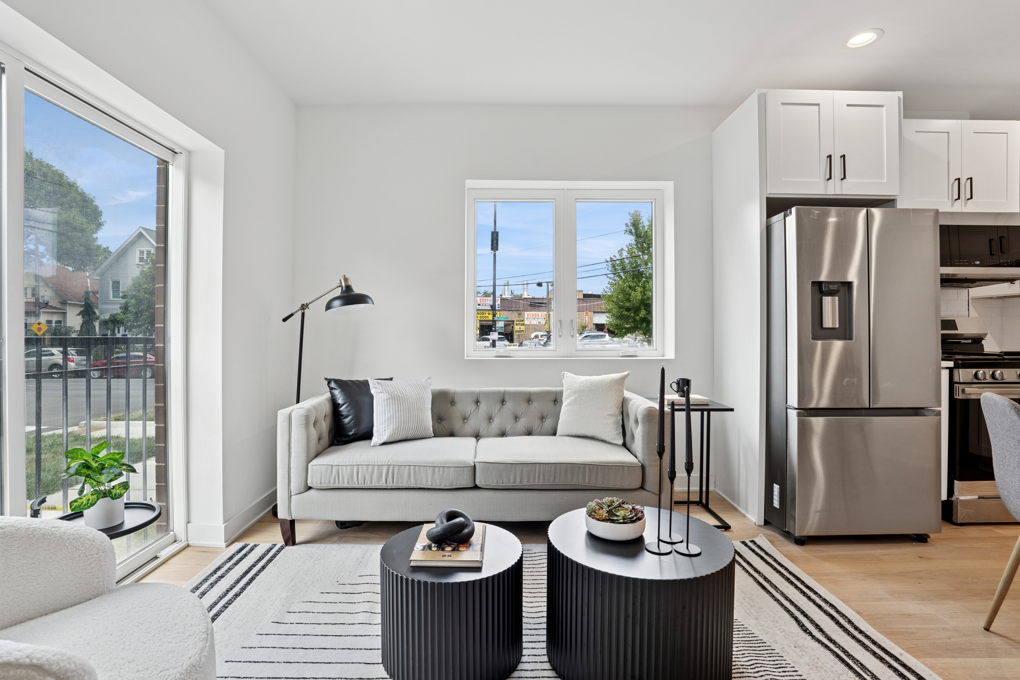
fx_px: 453
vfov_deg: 73.7
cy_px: 340
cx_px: 510
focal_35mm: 16
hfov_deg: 96.7
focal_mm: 16
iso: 200
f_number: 8
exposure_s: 1/60
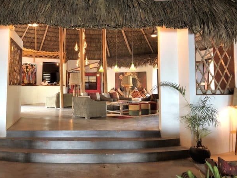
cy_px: 65
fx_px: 253
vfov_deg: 38.4
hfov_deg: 49.7
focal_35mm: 37
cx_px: 90
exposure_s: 1/8
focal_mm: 3.99
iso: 100
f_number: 1.8
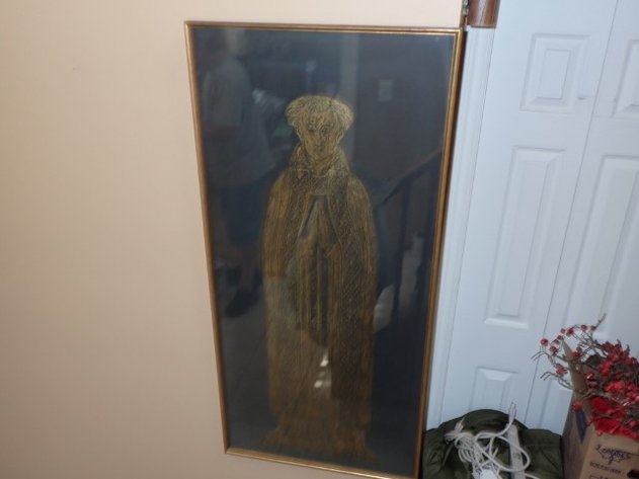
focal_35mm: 32
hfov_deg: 56.8
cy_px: 240
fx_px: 591
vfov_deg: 44.1
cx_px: 320
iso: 200
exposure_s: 1/30
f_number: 2.4
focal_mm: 5.79
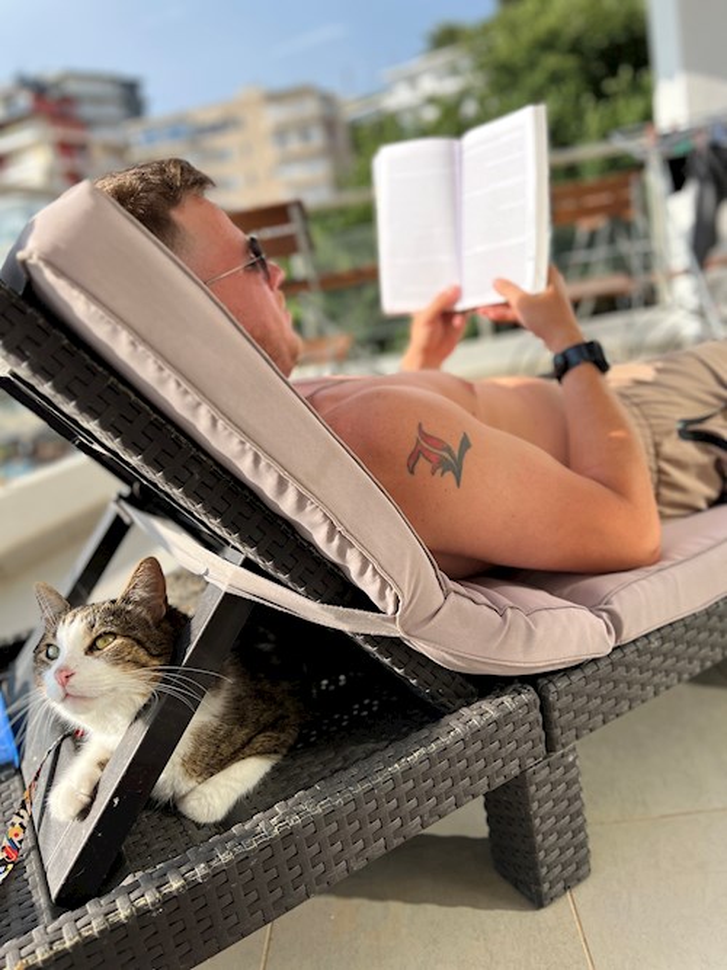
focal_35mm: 26
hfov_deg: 53.0
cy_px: 485
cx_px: 364
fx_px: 728
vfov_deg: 67.3
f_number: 1.5
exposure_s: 1/2353
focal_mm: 5.7
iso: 50
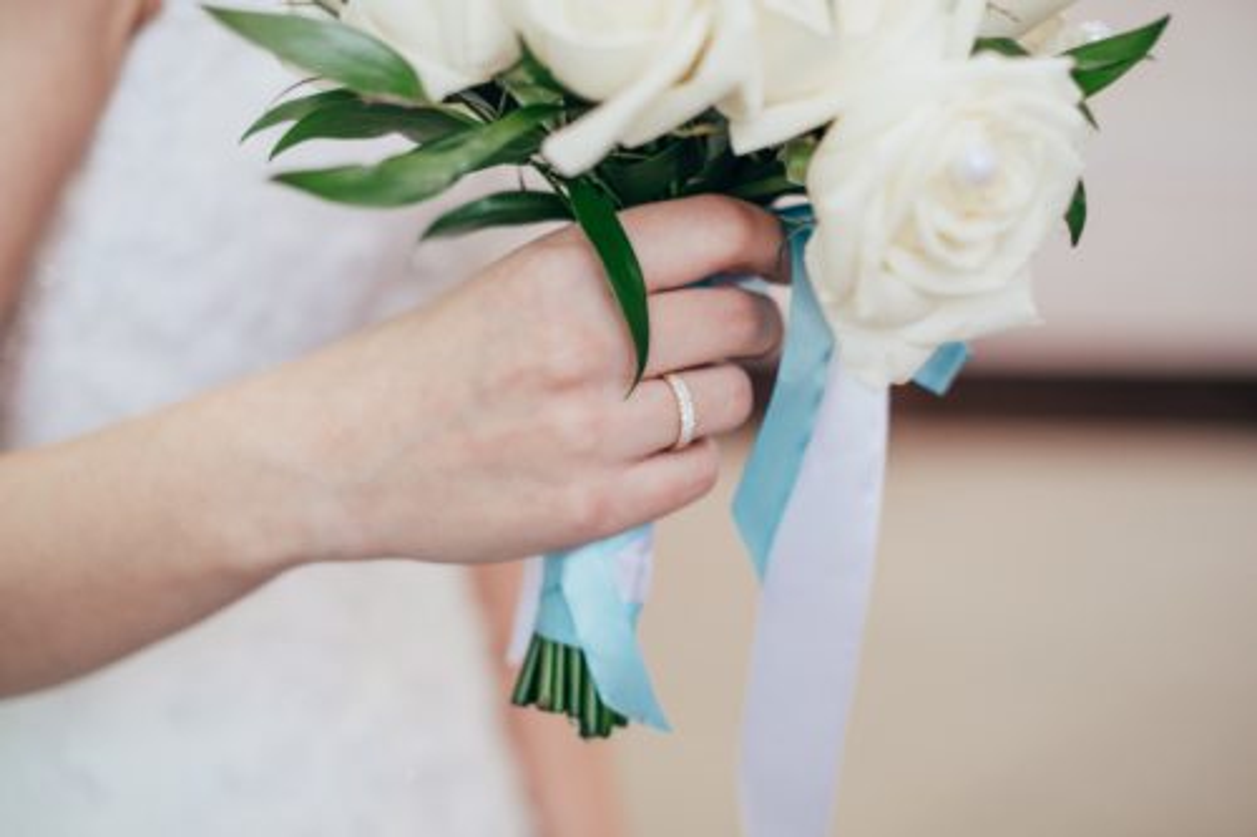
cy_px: 418
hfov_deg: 37.5
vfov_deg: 25.5
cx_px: 628
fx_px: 1850
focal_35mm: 53
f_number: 1.8
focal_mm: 35
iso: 400
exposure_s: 1/100
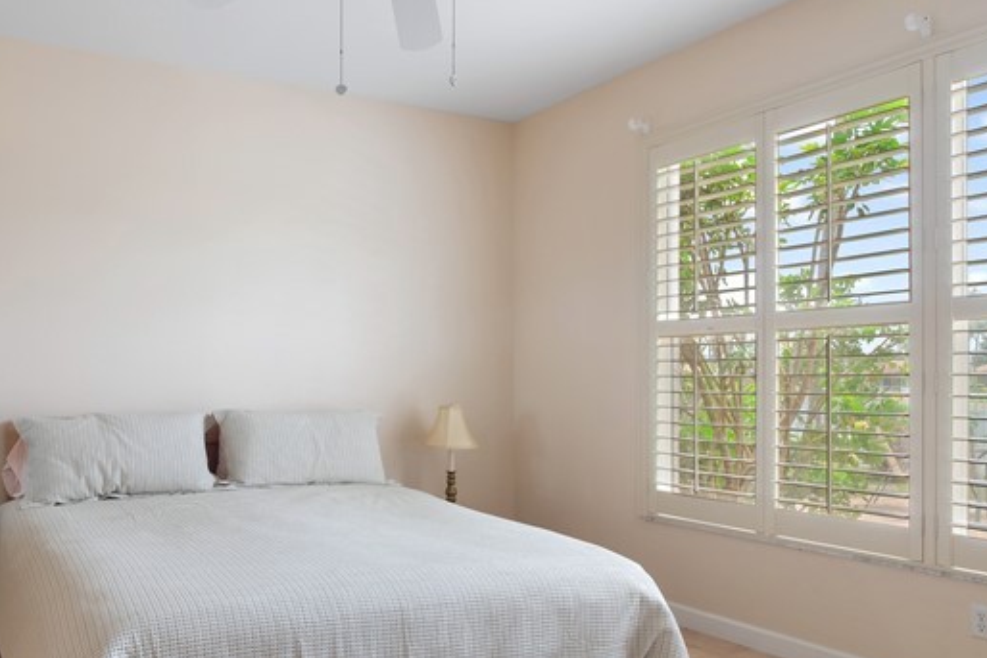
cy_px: 399
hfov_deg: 62.2
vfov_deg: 44.7
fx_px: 795
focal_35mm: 29
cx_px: 336
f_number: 7.1
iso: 200
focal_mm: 7
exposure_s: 1/8
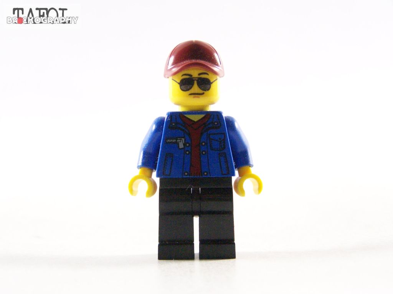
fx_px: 931
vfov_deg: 18.0
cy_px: 147
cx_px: 196
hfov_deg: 23.8
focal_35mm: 82
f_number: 3.2
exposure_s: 1/60
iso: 400
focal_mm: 13.7
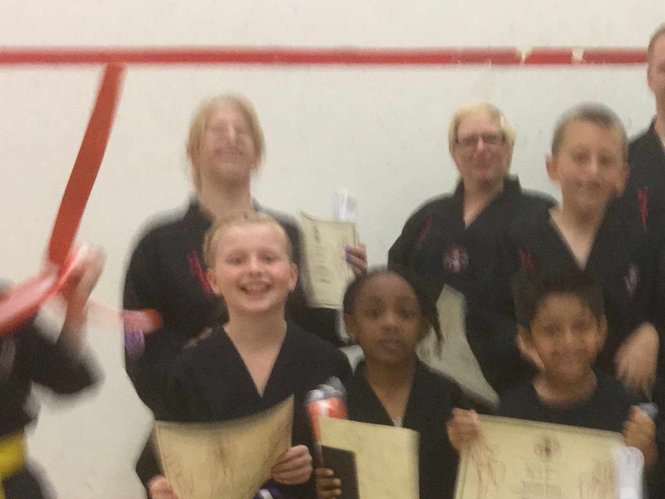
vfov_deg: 20.4
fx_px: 1364
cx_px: 601
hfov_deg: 26.5
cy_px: 433
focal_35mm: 71
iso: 160
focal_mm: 3.3
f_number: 2.4
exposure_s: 1/33
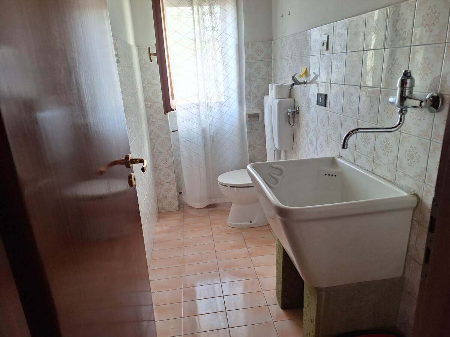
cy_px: 168
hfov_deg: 73.9
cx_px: 225
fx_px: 299
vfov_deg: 58.9
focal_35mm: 23
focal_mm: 5.54
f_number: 1.8
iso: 80
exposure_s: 1/100
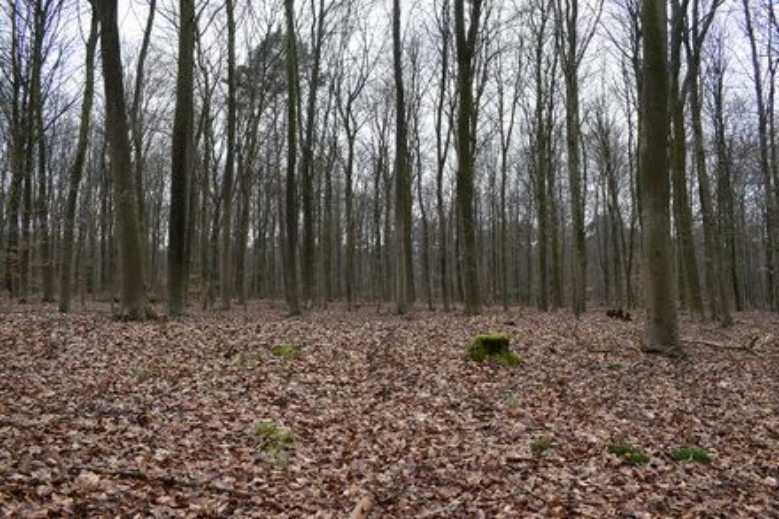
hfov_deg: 67.4
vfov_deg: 47.9
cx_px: 390
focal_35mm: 27
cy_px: 260
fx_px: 584
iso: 400
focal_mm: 18
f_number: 7.1
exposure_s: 1/200
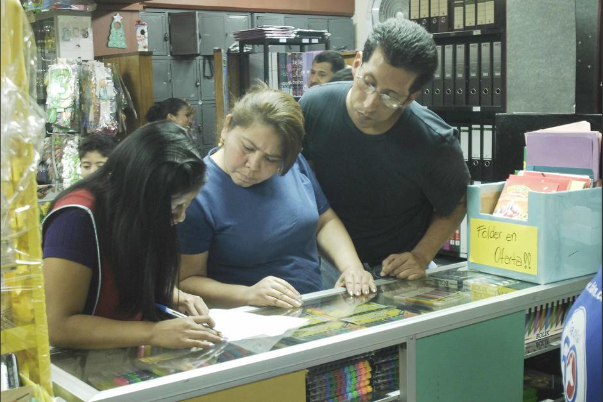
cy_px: 201
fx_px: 879
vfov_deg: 25.8
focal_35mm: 52
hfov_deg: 37.8
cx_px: 302
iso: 640
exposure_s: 1/50
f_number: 4
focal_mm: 35
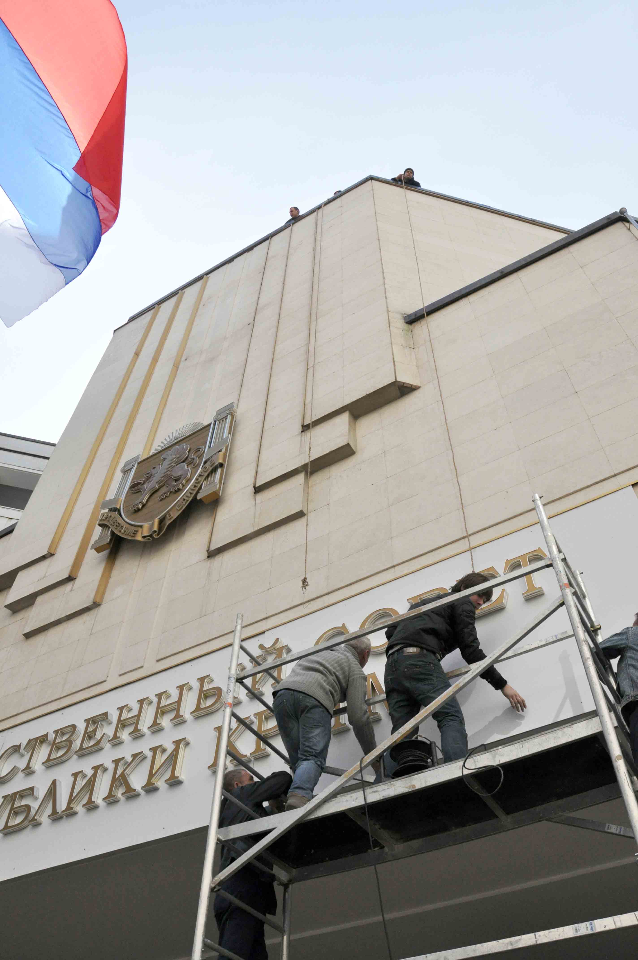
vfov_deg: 67.4
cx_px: 319
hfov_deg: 47.8
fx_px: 720
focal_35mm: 27
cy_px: 480
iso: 800
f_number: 8
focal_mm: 18
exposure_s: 1/1250
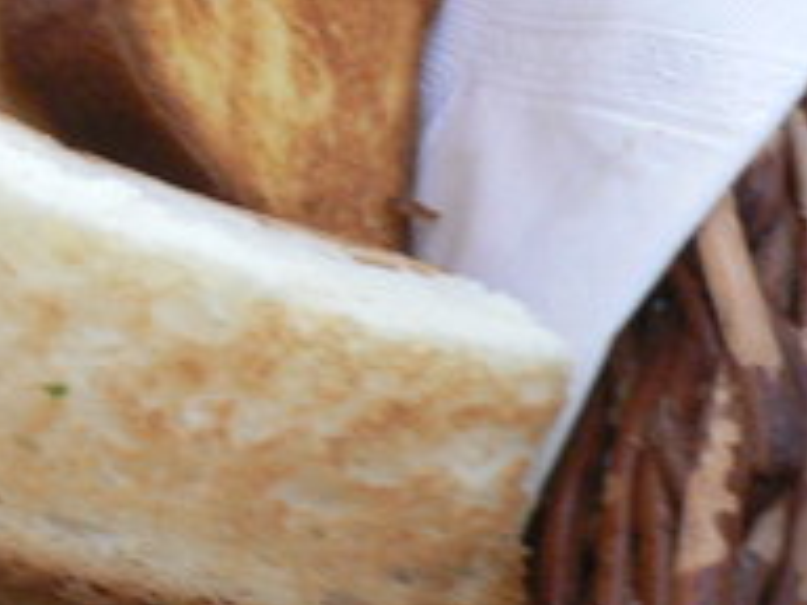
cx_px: -210
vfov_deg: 15.9
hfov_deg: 20.0
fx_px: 2121
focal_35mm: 91
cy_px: 11
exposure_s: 1/13
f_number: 2.8
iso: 200
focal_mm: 5.8
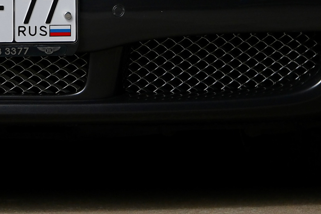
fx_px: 3639
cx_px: -52
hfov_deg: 5.0
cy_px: -120
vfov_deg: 3.4
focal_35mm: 408
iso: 160
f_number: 1.2
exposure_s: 1/13000
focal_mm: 75
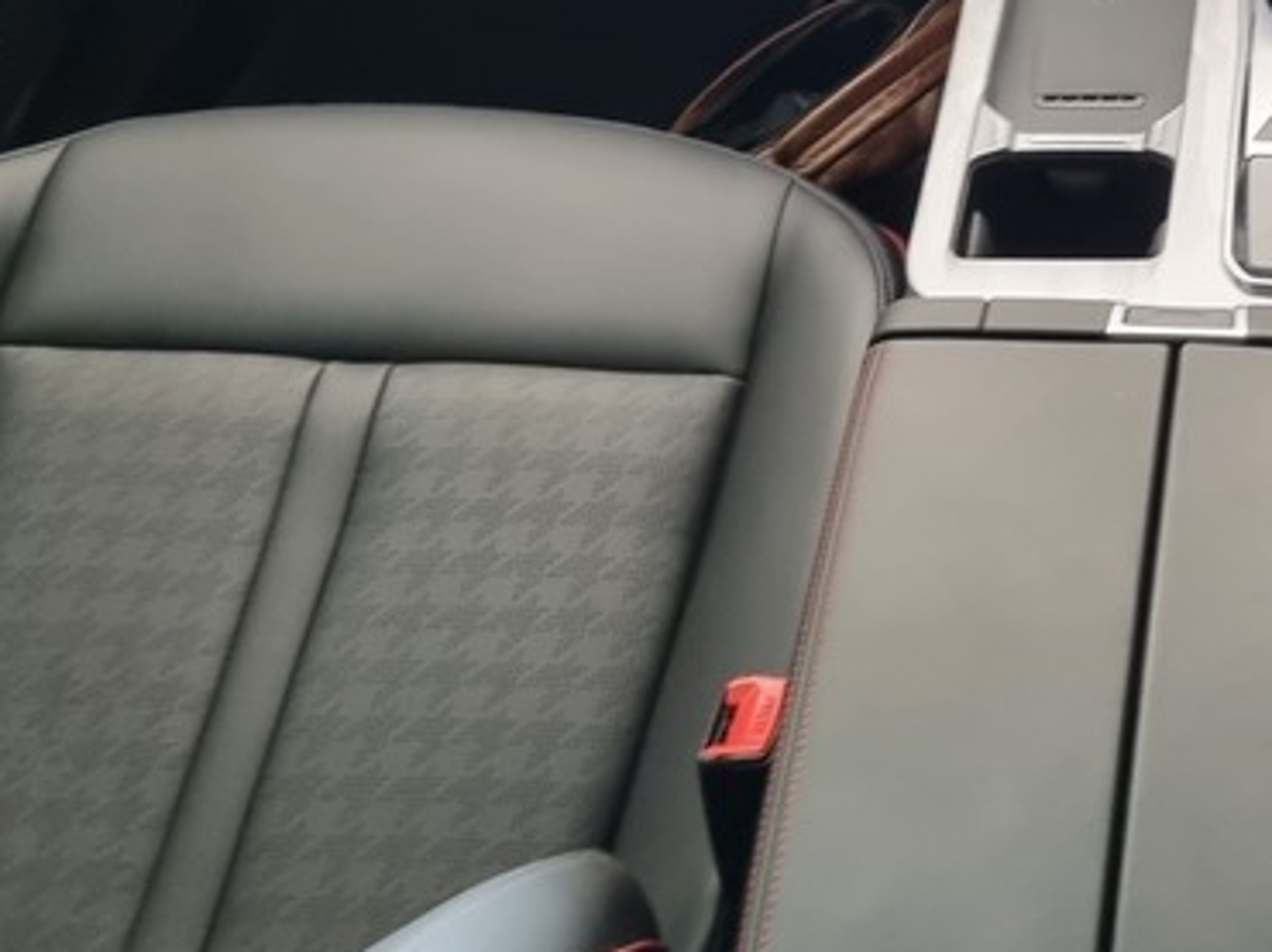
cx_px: 1279
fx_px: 2644
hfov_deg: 25.7
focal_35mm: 72
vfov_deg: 19.3
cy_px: -186
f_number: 1.8
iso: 250
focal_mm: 5.4
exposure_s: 1/50
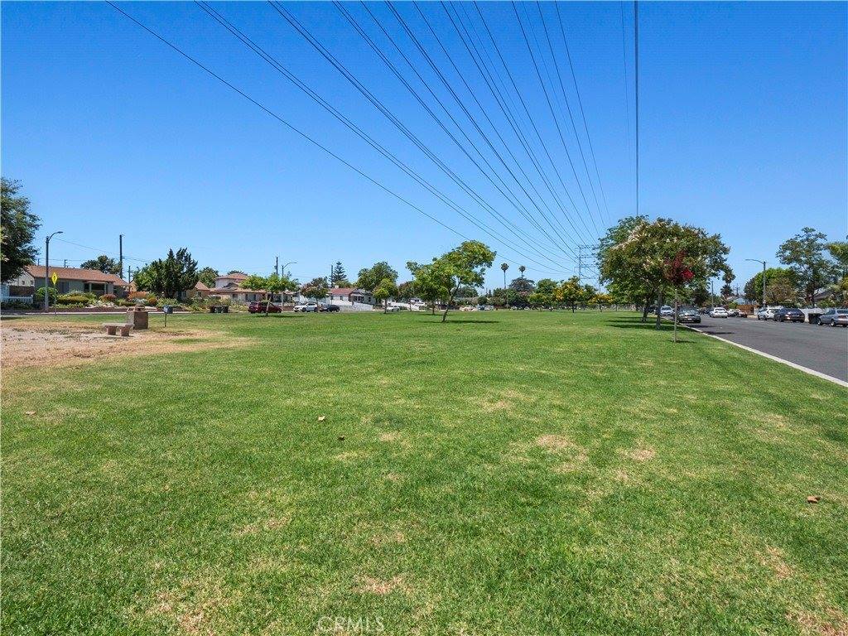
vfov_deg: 78.1
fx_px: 392
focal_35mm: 16
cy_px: 318
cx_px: 424
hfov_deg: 94.5
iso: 200
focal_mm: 8
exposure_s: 1/125
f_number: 8
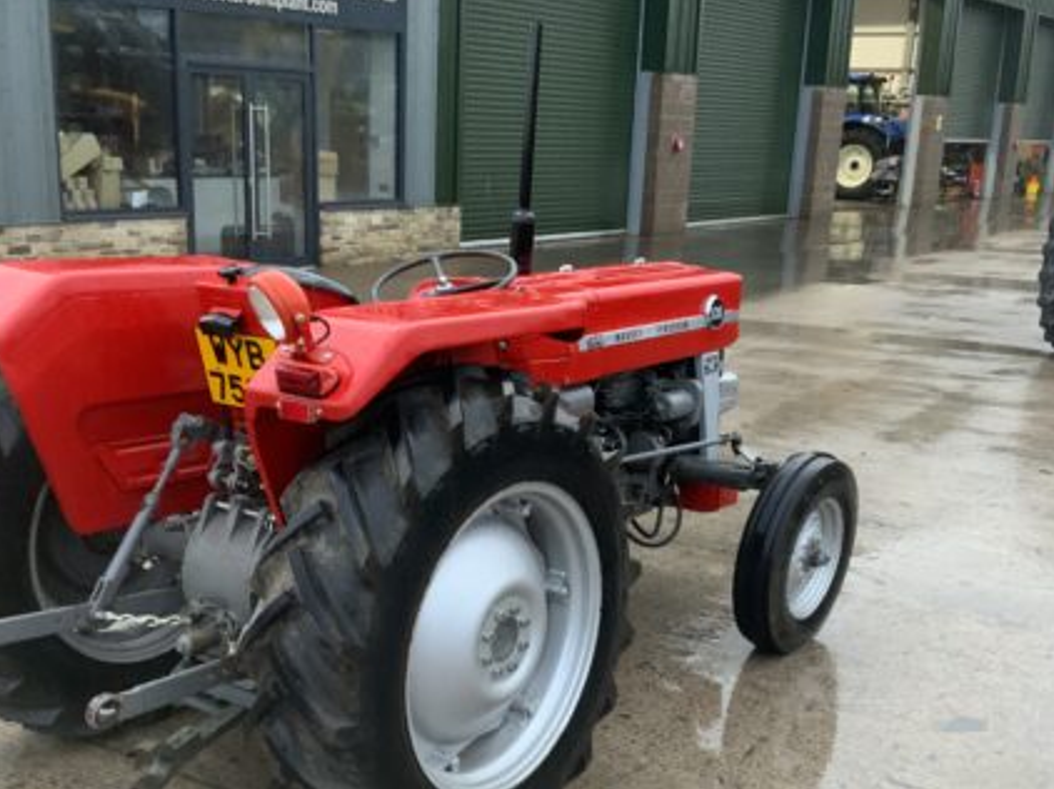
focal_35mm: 44
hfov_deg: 43.0
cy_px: 512
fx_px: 1339
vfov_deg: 32.6
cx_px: 500
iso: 160
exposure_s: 1/60
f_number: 1.8
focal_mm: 3
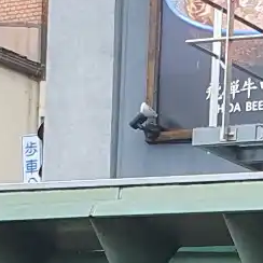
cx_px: 899
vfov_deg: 8.7
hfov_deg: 7.6
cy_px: 508
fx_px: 1633
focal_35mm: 190
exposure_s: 1/367
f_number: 2.4
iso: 50
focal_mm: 4.32
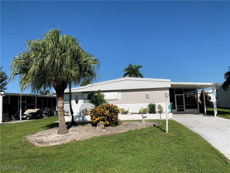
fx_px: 173
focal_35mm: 26
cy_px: 86
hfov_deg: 67.3
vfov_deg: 53.1
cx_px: 115
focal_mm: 4.25
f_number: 1.8
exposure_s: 1/4274
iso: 25
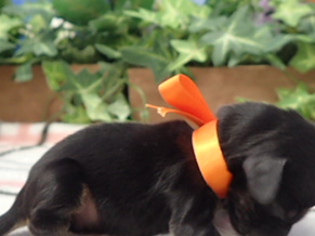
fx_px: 500
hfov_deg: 34.9
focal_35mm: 55
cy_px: 132
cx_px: 156
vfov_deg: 26.5
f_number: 2
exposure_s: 1/50
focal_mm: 4.5
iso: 400
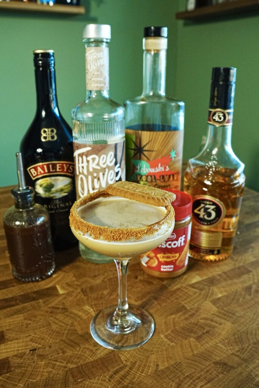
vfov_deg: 62.7
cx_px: 130
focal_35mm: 30
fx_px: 318
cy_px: 194
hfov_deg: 44.3
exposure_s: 1/160
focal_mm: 19.7
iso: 1250
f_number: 5.6
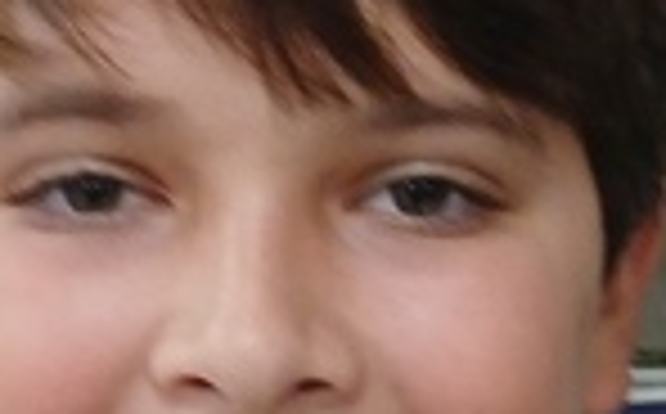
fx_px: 3462
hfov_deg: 10.9
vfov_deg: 6.5
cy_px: 963
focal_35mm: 191
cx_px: 572
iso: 200
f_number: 1.8
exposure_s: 1/60
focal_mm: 3.98
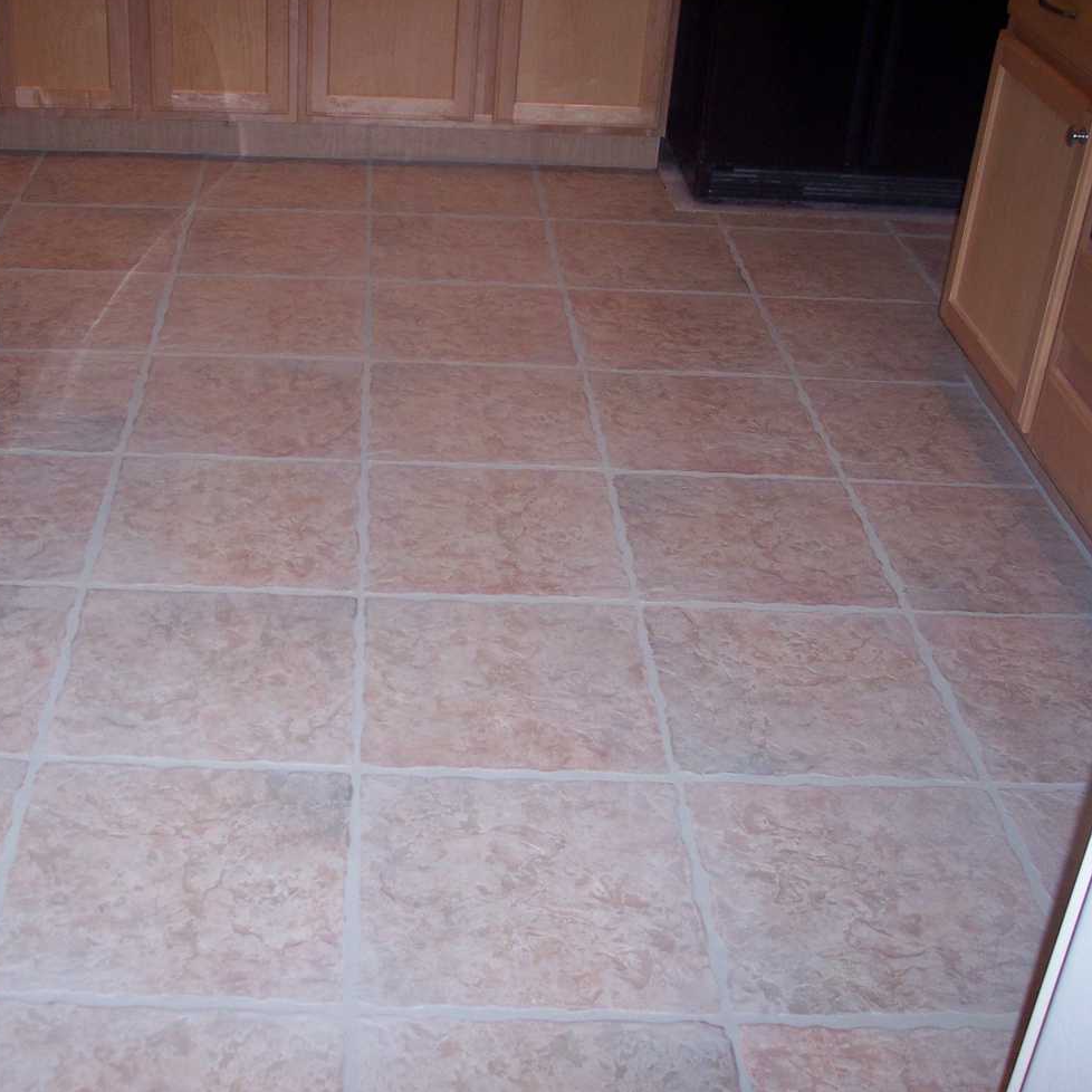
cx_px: 408
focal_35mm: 47
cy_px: 545
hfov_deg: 35.9
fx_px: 1677
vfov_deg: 36.1
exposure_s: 1/60
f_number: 2.8
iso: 140
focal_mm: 8
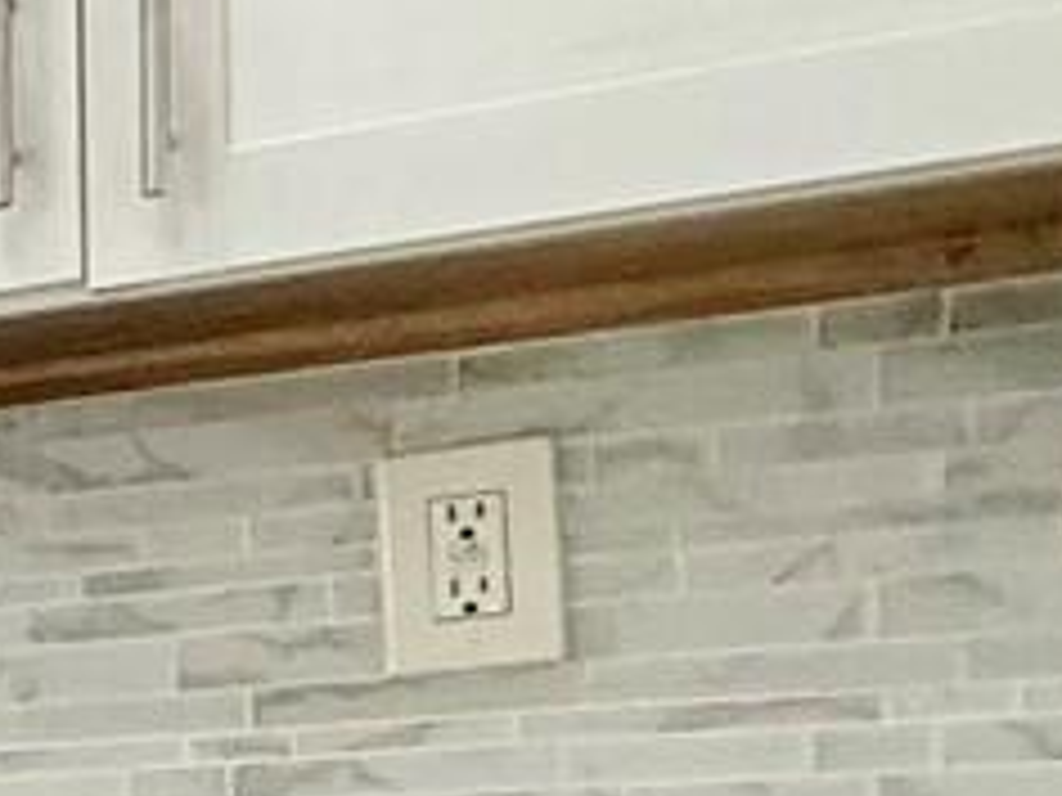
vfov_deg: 14.9
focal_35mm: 95
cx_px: -1683
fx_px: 2915
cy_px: 1039
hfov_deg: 13.3
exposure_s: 1/120
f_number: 2.2
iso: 160
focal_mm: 2.22
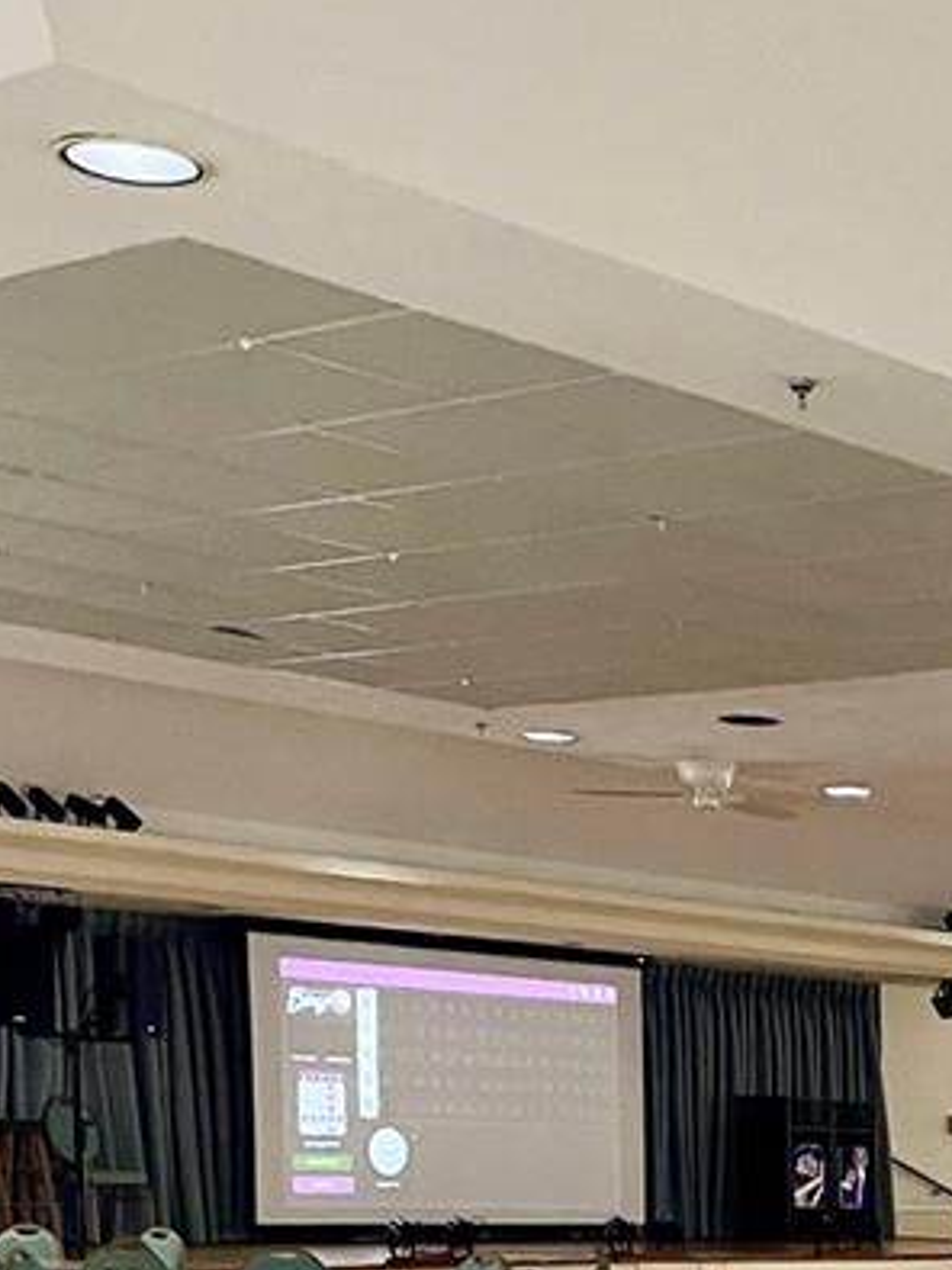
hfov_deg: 17.1
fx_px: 2898
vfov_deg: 22.5
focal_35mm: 79
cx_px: 1357
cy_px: 1585
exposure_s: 1/60
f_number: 1.6
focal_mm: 4.2
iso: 500
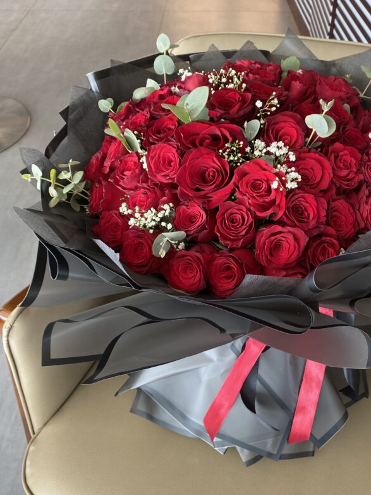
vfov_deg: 54.0
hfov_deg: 41.4
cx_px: 238
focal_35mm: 34
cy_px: 250
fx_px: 486
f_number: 1.8
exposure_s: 1/121
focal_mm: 4.25
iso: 80
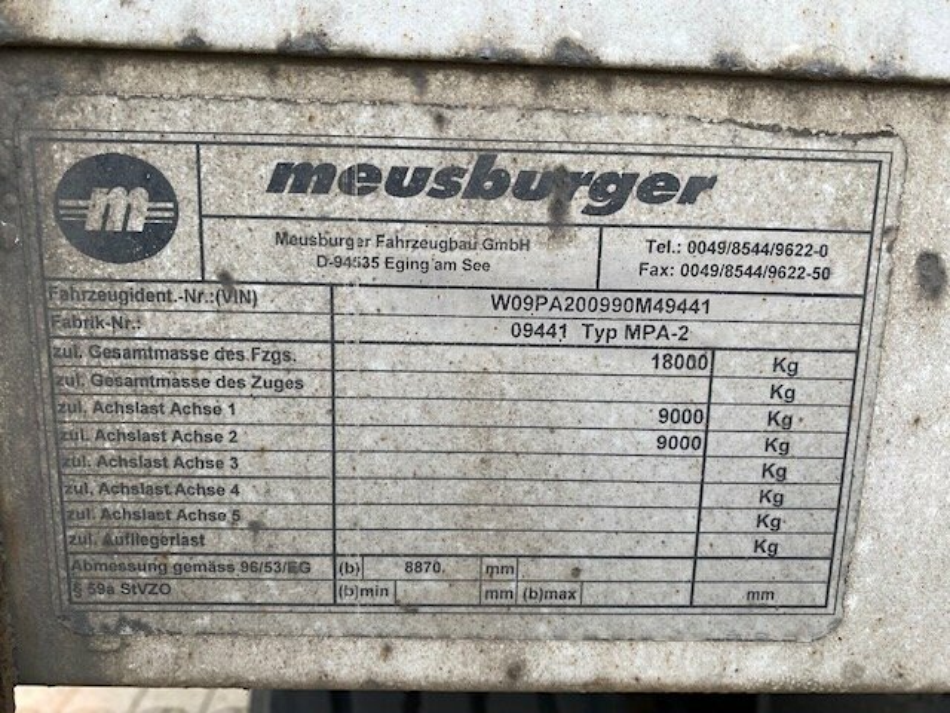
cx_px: 475
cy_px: 356
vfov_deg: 53.1
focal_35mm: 26
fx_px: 714
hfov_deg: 67.3
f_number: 1.8
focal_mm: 4.25
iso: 32
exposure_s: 1/345
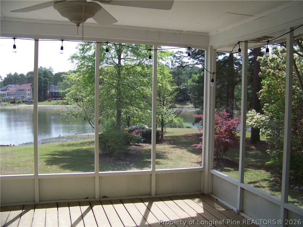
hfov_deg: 51.4
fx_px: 315
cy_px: 114
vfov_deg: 39.7
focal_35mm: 36
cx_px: 152
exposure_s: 1/320
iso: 64
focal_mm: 5.85
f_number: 2.8
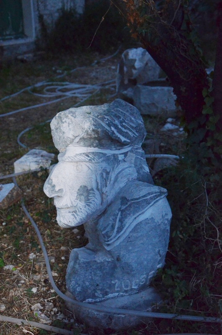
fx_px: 488
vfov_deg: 37.9
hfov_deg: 25.6
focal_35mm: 52
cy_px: 168
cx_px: 111
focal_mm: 35
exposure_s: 1/60
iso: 3200
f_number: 4.5
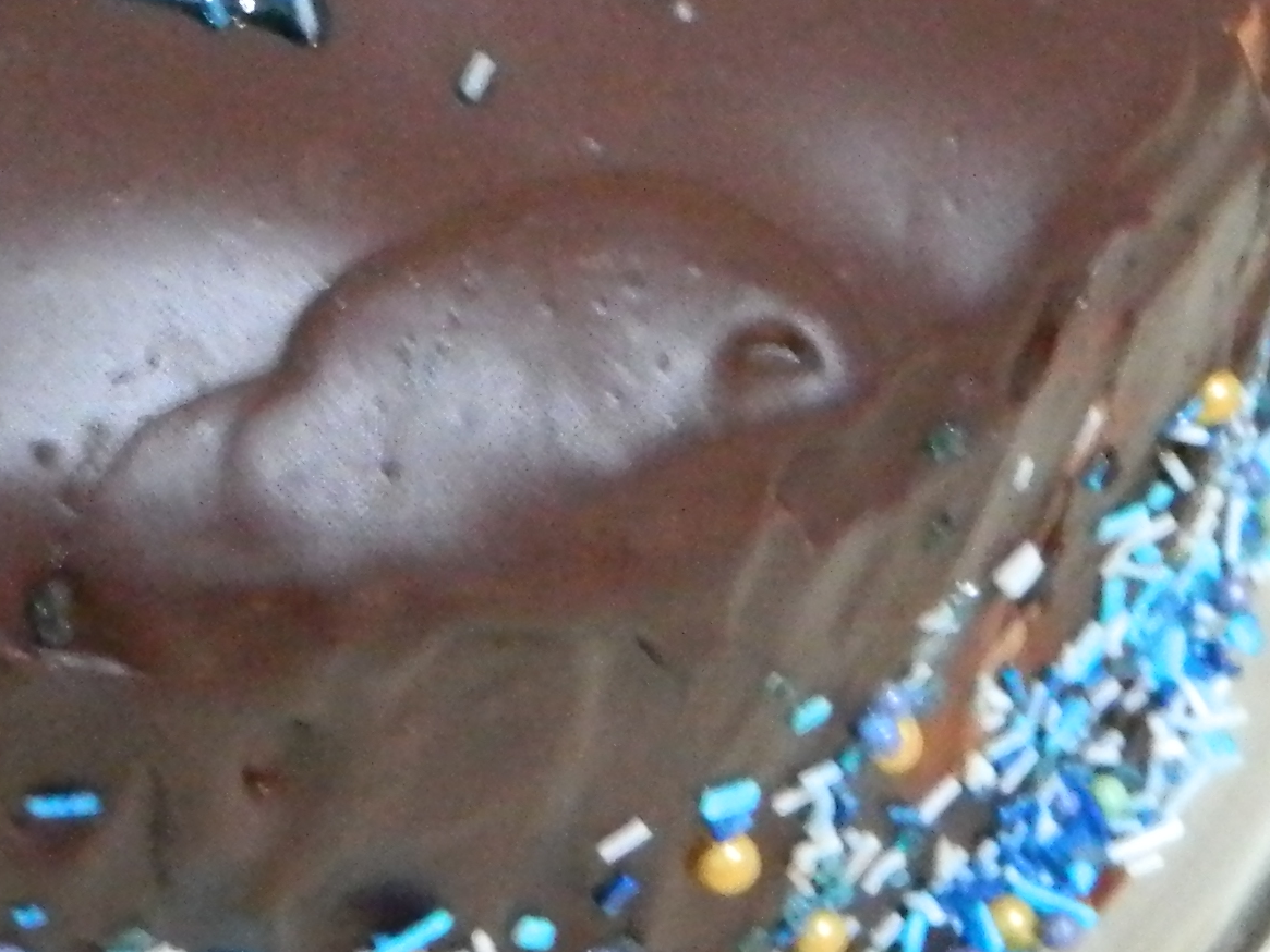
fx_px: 5577
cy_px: -7
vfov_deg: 9.7
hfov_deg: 12.7
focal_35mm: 152
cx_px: -239
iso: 800
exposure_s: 1/10
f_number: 3.5
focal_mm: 7.3
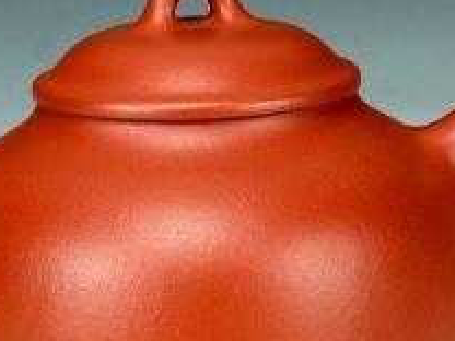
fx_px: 3141
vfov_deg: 6.2
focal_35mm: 239
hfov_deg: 8.3
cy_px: 219
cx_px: 232
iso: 100
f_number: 7.6
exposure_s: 1/5.4
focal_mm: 31.9
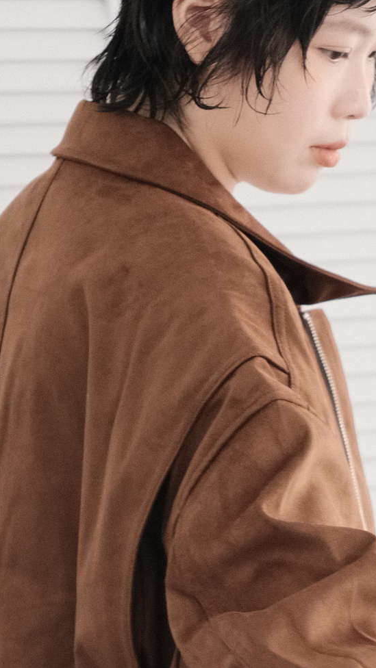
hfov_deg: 7.1
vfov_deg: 12.6
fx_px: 3013
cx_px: 338
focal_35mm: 170
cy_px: 615
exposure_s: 1/125
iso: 2000
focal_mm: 43.7
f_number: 2.8
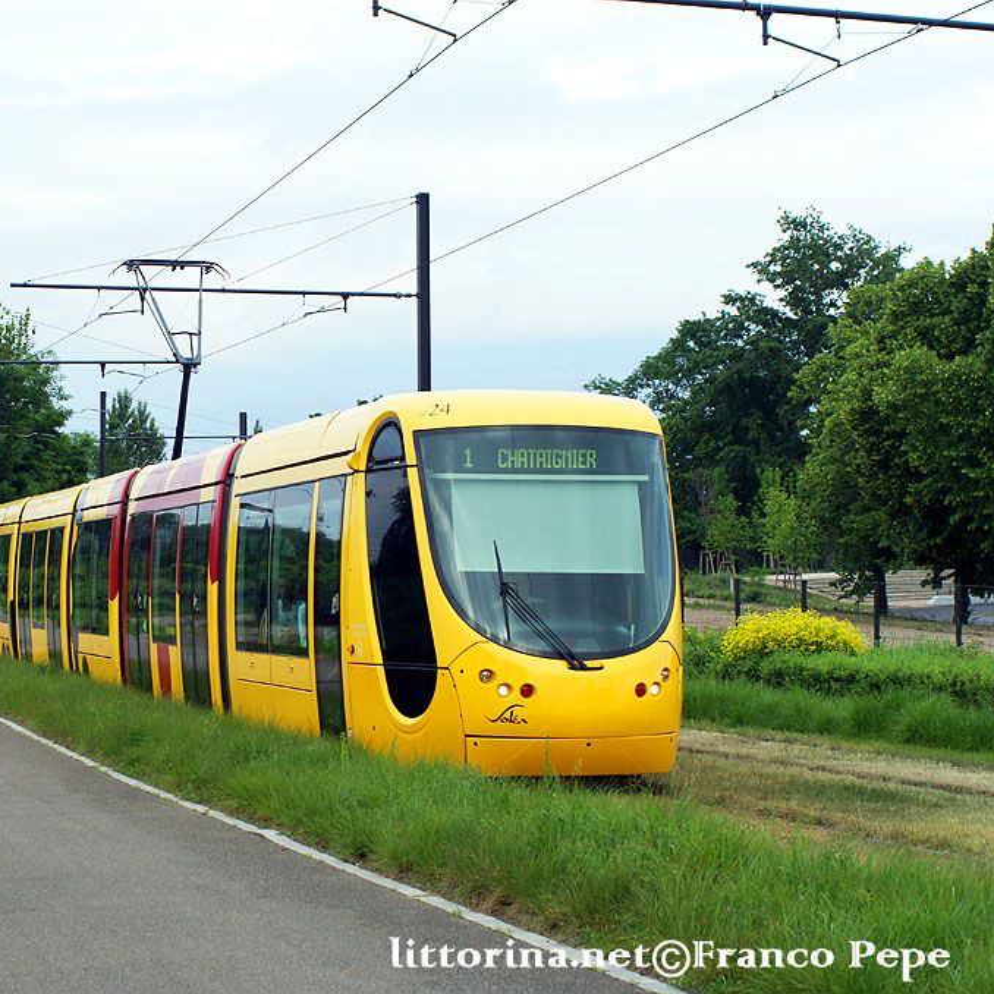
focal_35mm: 77
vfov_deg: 22.5
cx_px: 246
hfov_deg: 22.3
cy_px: 498
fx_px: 2502
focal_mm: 40
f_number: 5.6
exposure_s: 1/500
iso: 400
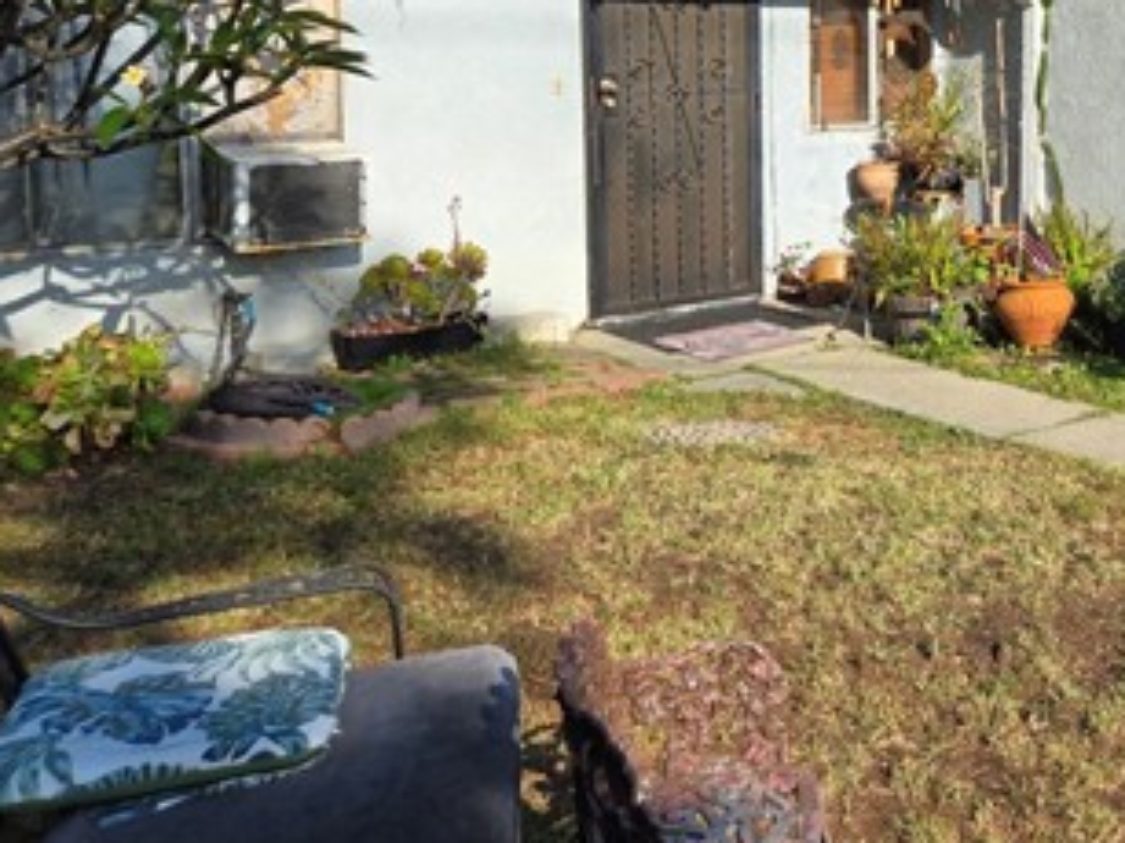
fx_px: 1559
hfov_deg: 36.4
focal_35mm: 48
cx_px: 1077
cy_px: 172
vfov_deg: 29.6
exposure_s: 1/2921
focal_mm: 5.4
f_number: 1.8
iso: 50
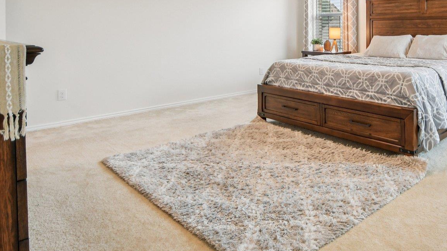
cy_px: 7
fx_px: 332
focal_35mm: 28
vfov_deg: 37.6
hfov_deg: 63.5
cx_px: 342
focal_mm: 10
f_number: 3.5
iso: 400
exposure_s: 1/125
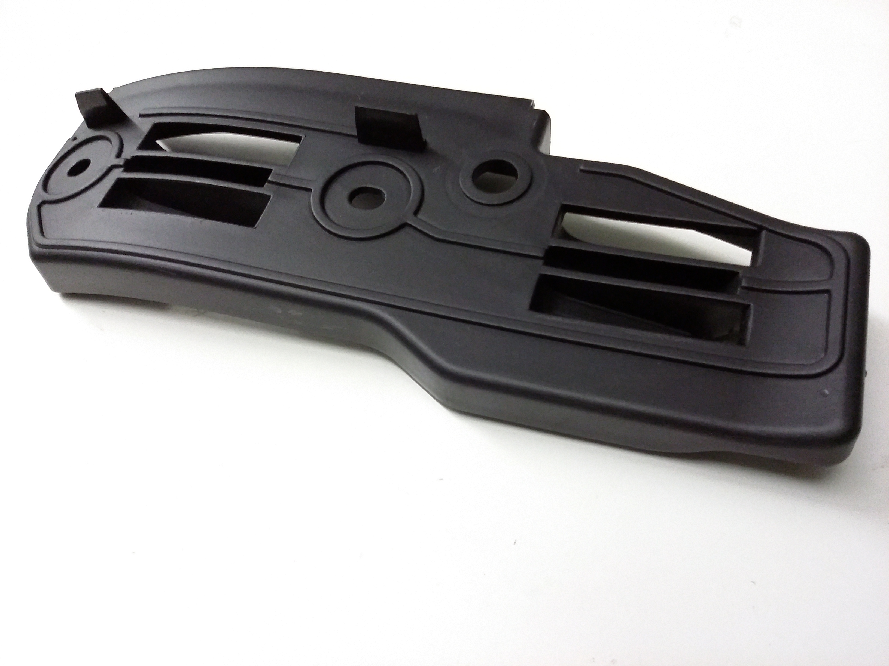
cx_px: 444
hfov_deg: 56.8
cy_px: 333
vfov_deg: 44.2
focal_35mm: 32
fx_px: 822
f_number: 2.4
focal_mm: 3.4
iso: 320
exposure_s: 1/15
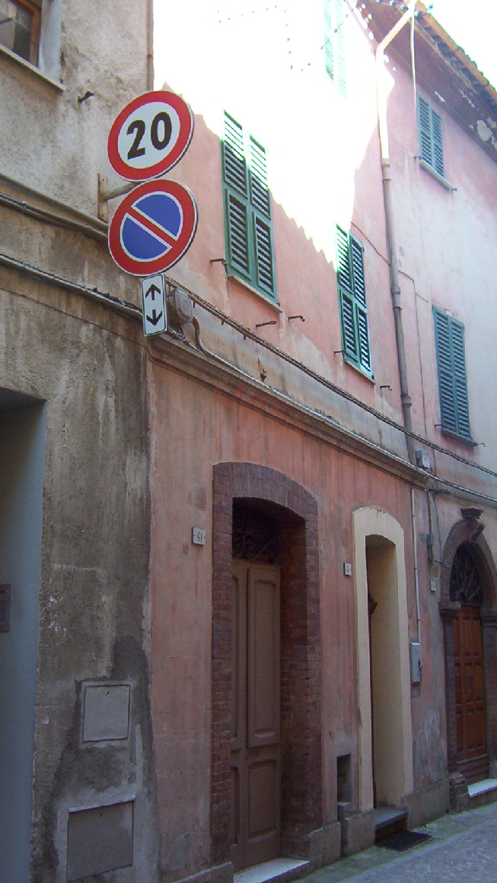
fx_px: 937
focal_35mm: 40
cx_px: 290
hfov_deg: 29.6
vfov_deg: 50.5
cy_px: 439
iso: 100
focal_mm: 5.54
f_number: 2.76
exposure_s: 1/129
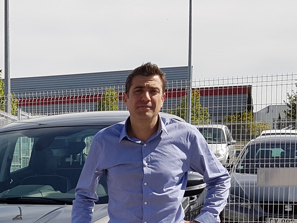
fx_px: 626
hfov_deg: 25.0
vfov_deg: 19.5
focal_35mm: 73
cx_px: -20
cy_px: 228
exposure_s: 1/2008
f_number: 1.7
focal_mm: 4.2
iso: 40
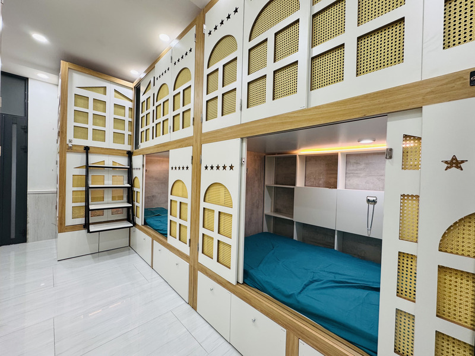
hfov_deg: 102.1
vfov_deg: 85.7
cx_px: 238
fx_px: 192
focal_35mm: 14
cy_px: 178
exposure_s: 1/100
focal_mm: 2.22
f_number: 2.2
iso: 250
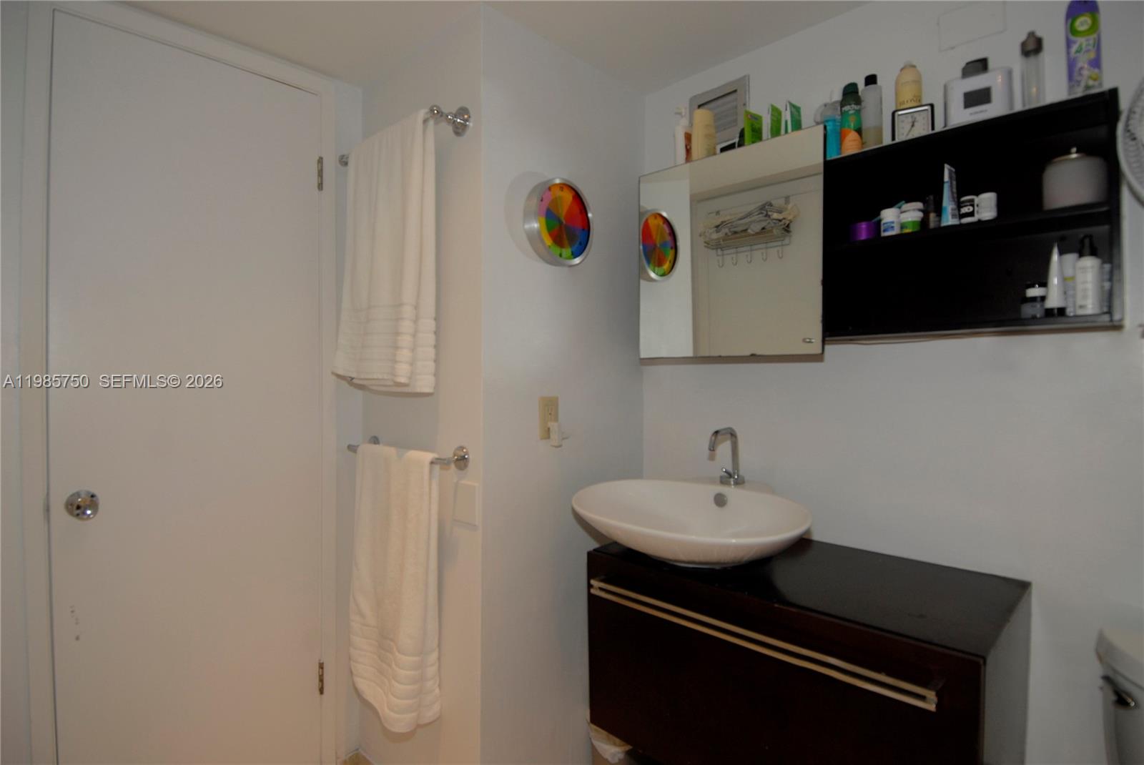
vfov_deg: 67.5
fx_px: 573
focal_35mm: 18
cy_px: 382
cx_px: 572
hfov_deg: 89.9
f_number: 5
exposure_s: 1/60
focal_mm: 12
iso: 200
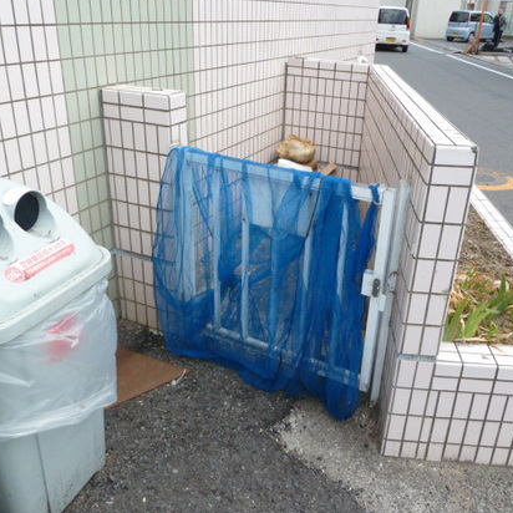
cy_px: 253
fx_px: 503
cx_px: 289
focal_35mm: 30
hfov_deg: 53.9
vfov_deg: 54.0
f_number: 4
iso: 100
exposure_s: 1/200
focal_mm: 4.1
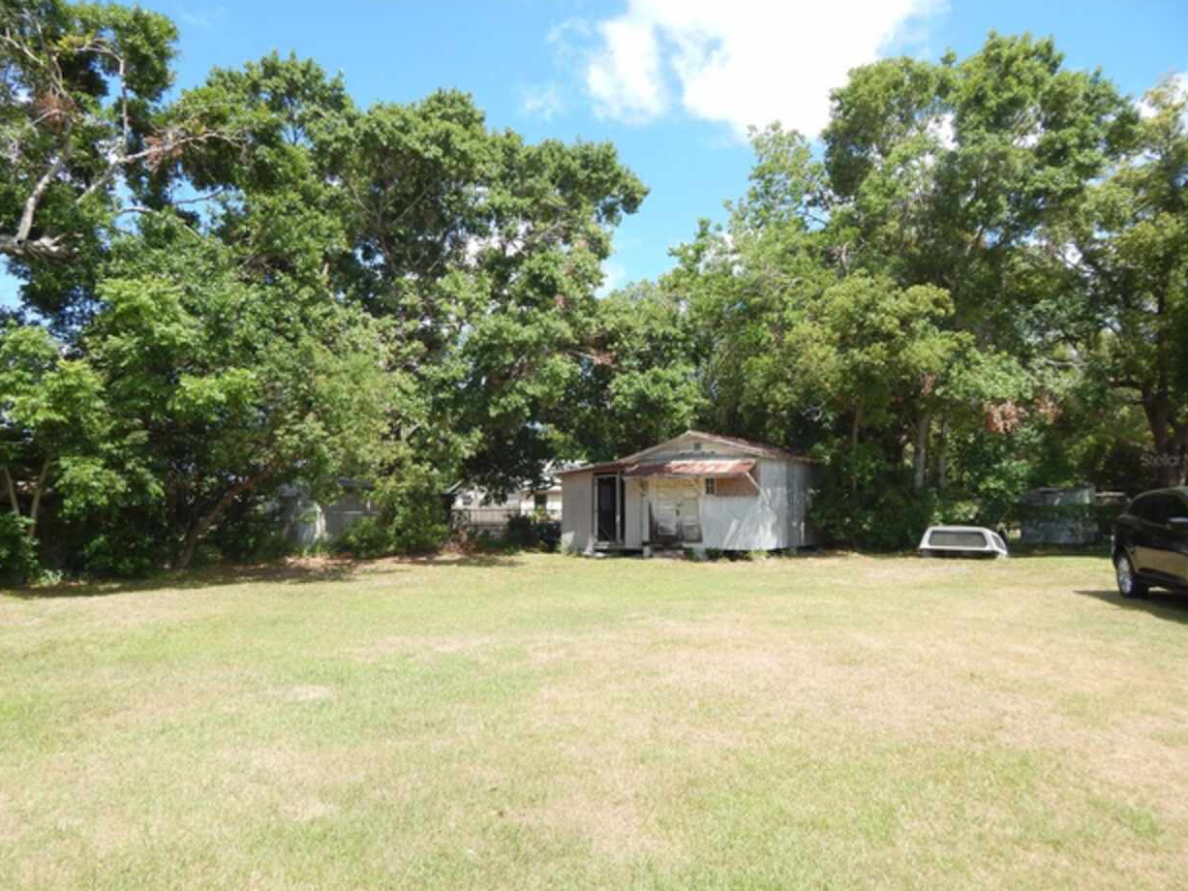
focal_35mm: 24
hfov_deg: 71.6
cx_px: 594
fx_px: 824
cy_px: 459
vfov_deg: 56.8
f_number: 3
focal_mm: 4
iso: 125
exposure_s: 1/800
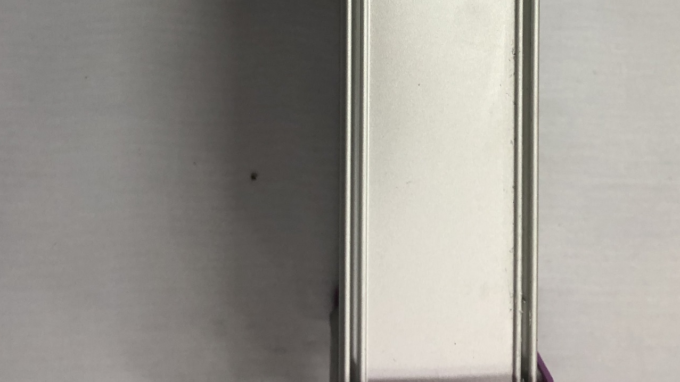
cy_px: 3
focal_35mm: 53
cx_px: 421
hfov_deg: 38.9
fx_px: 956
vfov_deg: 21.8
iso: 40
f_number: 1.8
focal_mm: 4
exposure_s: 1/17
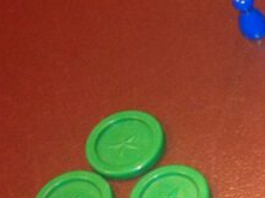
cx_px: 550
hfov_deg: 11.0
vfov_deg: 9.1
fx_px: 1238
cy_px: 75
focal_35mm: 162
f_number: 2.8
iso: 160
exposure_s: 1/15
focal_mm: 3.85
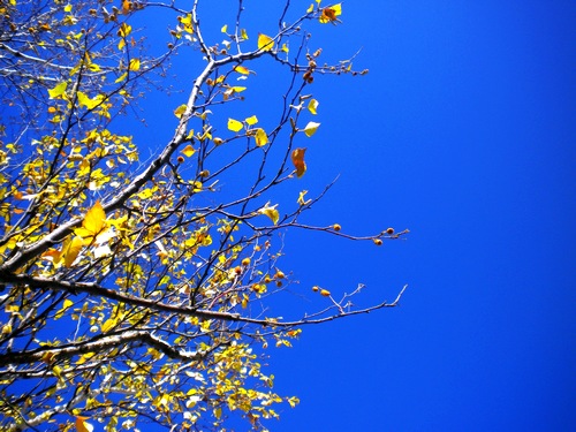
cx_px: 288
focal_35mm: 35
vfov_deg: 40.7
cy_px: 216
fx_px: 582
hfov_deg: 52.6
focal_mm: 6.3
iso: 80
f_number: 4.6
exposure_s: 1/313
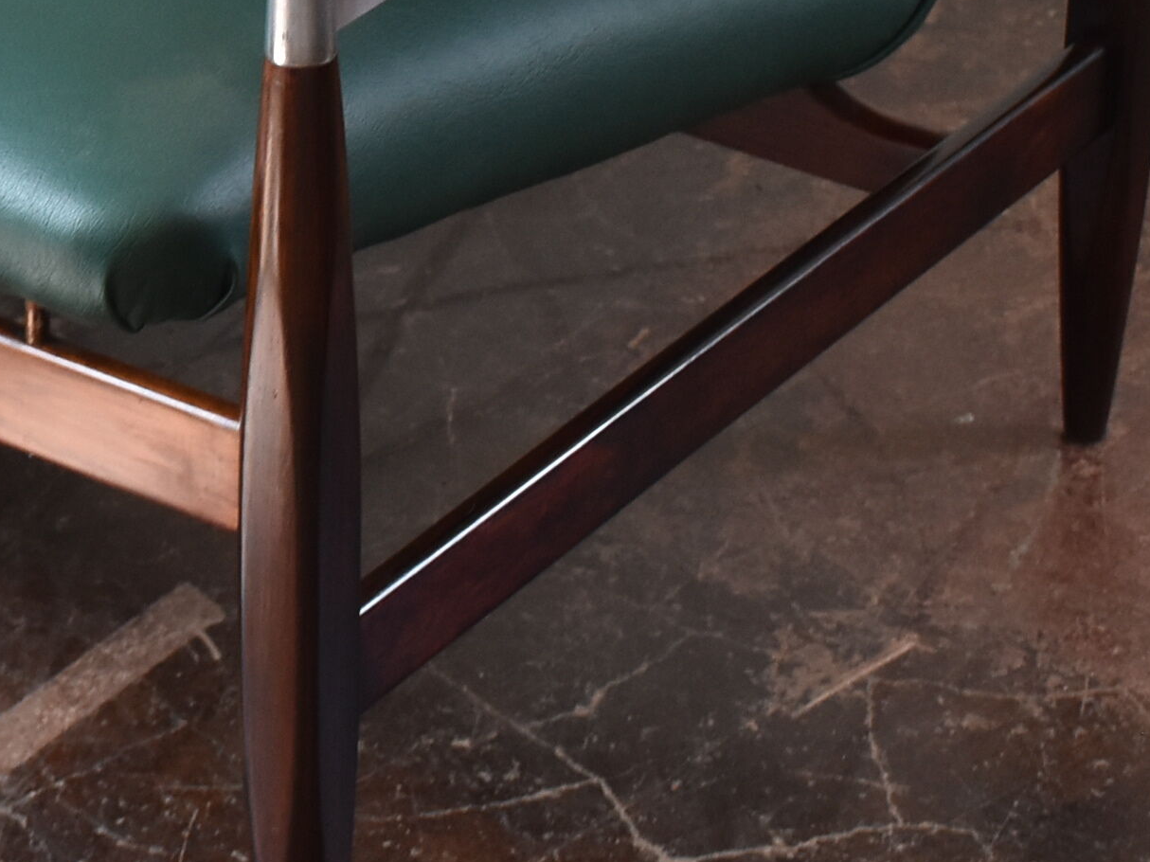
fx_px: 5680
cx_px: -31
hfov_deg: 11.4
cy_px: -114
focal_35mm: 171
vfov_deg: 8.6
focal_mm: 32
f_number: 5
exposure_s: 1/100
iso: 800
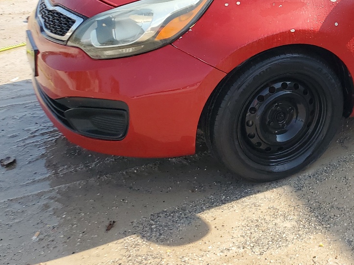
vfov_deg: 25.0
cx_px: 383
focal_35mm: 57
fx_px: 583
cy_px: 36
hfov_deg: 30.5
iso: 50
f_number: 1.5
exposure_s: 1/1111
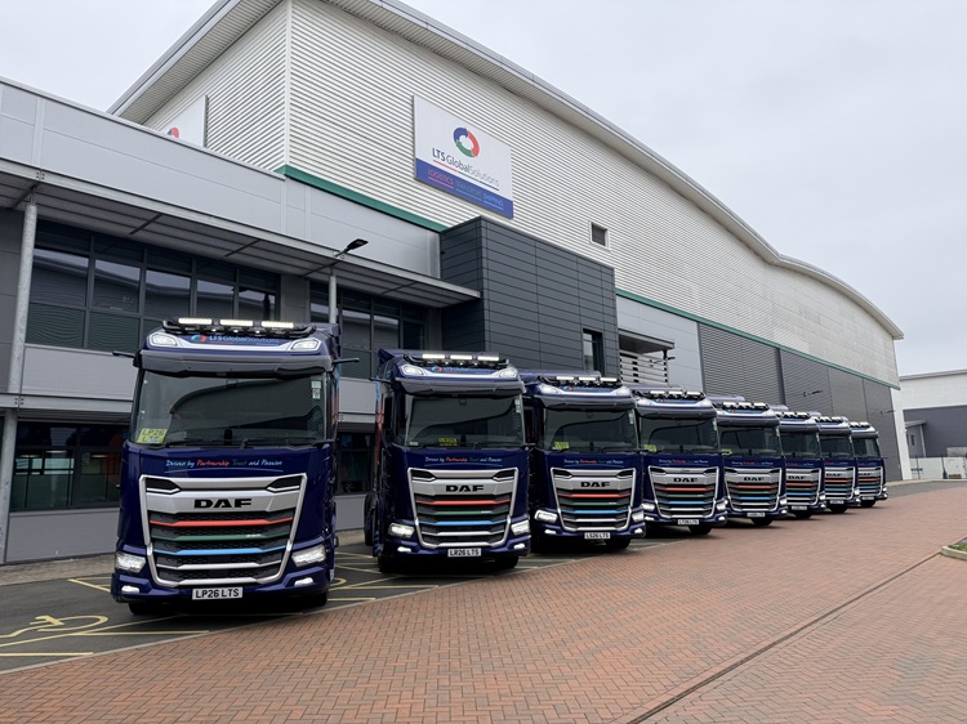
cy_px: 362
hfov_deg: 71.6
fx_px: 670
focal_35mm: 24
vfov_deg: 56.8
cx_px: 484
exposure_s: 1/831
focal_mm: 6.76
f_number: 1.78
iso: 80
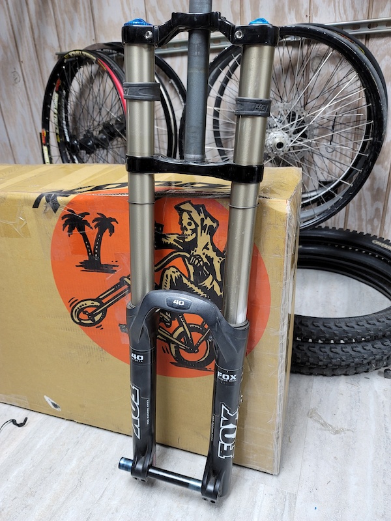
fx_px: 377
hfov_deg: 54.9
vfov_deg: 69.4
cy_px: 260
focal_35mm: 25
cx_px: 196
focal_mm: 7
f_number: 1.8
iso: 250
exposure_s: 1/60
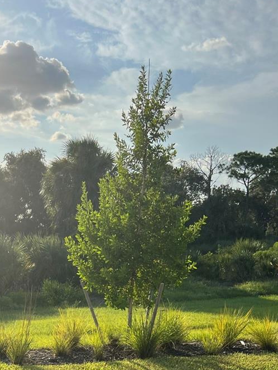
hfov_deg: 30.2
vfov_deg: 37.9
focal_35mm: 47
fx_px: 503
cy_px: 329
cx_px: 59
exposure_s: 1/4831
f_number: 1.5
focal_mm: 5.7
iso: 50
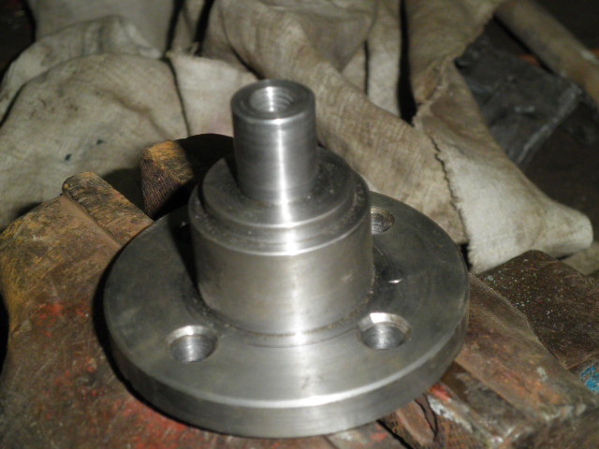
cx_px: 300
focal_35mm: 73
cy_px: 224
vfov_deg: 20.2
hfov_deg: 26.7
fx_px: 1263
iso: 160
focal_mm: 13
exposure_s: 1/80
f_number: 4.4
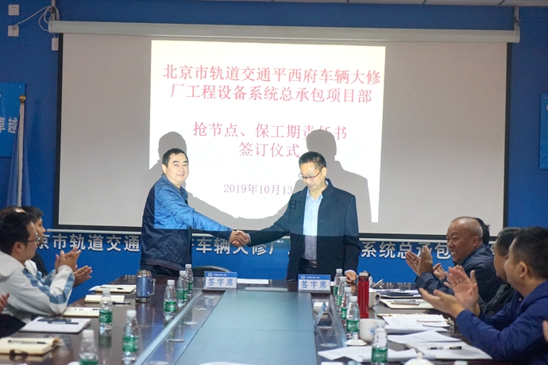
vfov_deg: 19.2
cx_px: 273
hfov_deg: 28.5
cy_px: 181
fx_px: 1081
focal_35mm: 71
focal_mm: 70
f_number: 4
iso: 2000
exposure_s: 1/160
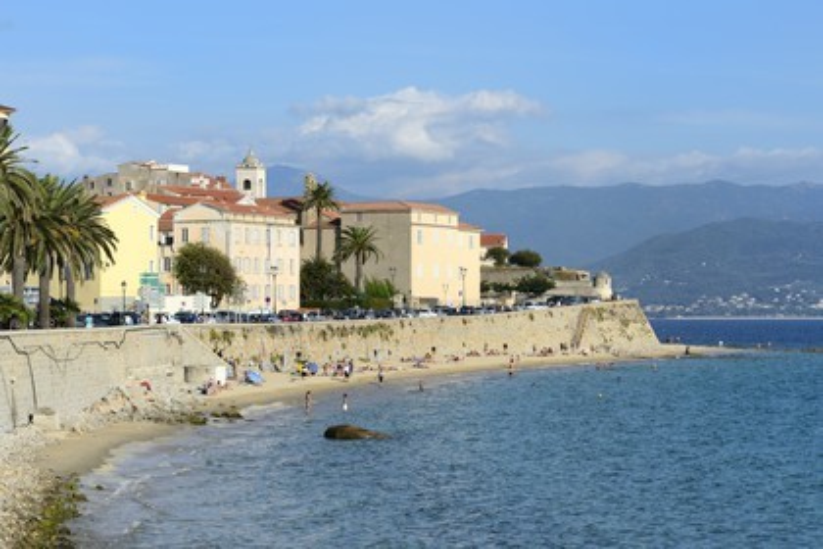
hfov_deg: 20.0
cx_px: 412
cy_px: 274
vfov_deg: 13.4
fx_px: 2332
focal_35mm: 102
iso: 200
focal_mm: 102
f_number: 16
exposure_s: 1/200
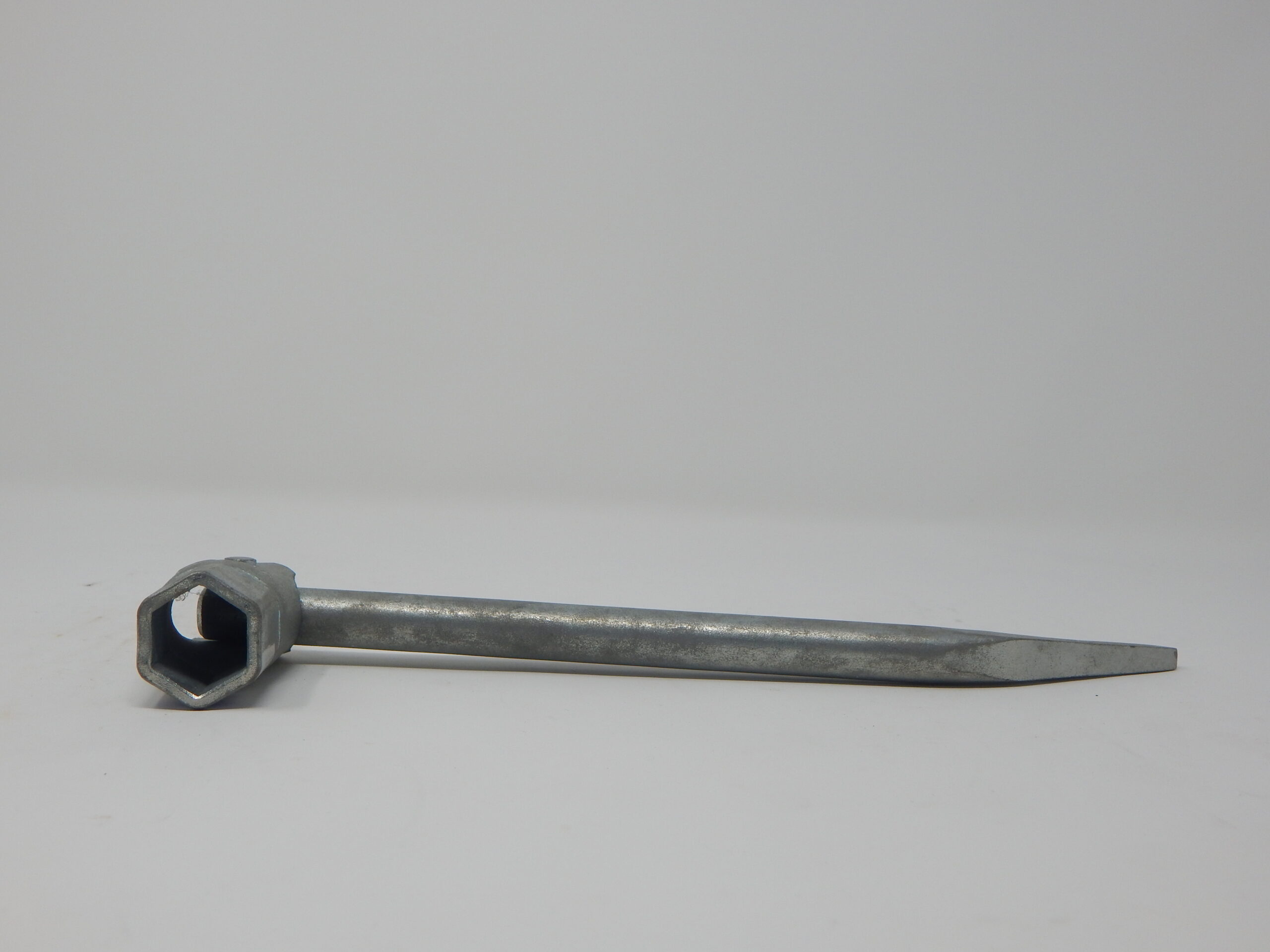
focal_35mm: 43
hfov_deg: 43.9
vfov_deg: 33.6
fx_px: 1578
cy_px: 476
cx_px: 635
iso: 125
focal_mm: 7.7
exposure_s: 1/125
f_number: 3.6
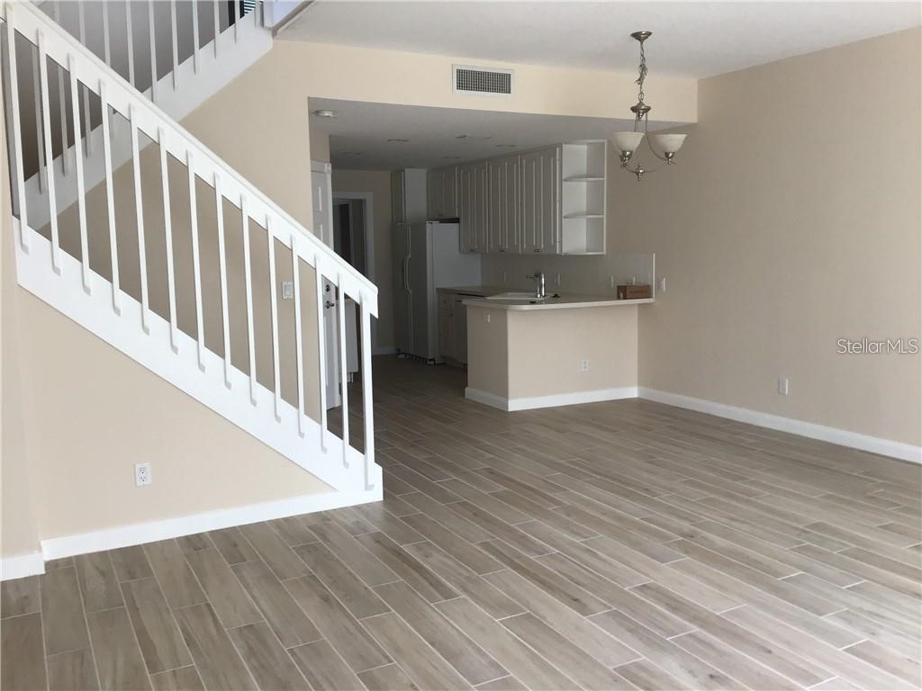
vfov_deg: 45.4
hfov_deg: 58.4
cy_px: 346
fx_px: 826
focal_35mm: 31
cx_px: 461
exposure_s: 1/30
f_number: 2.4
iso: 40
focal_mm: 3.3
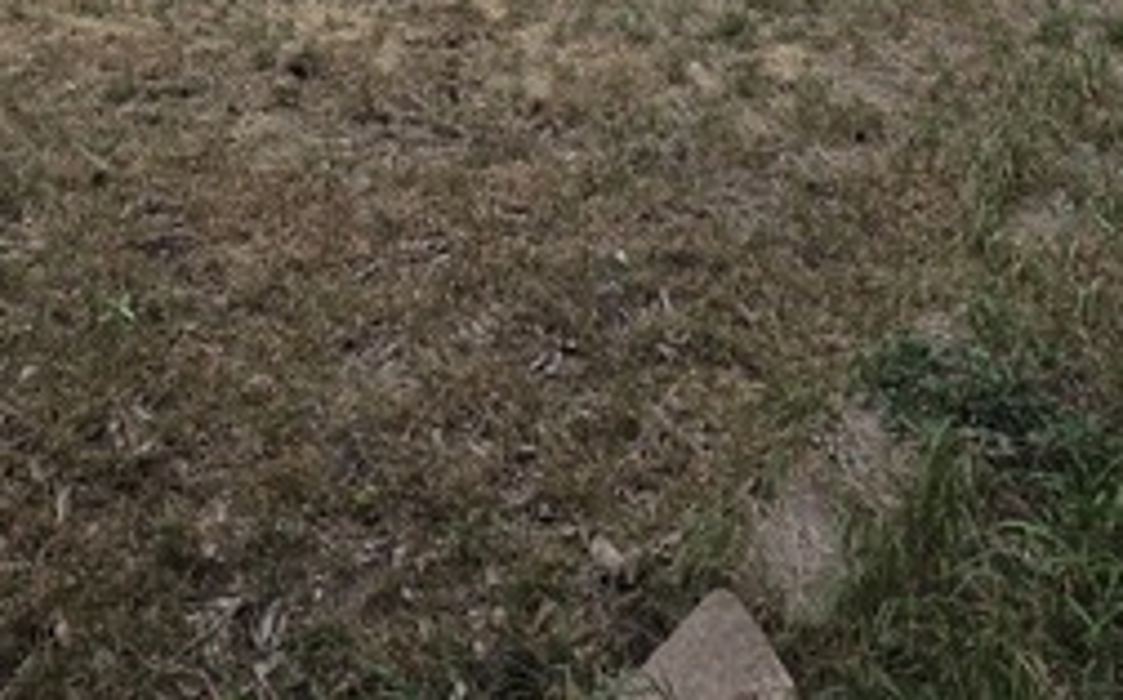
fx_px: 1070
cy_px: -263
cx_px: 348
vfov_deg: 28.2
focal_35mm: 35
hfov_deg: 53.9
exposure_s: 1/1449
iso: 40
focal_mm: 2.2
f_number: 1.9
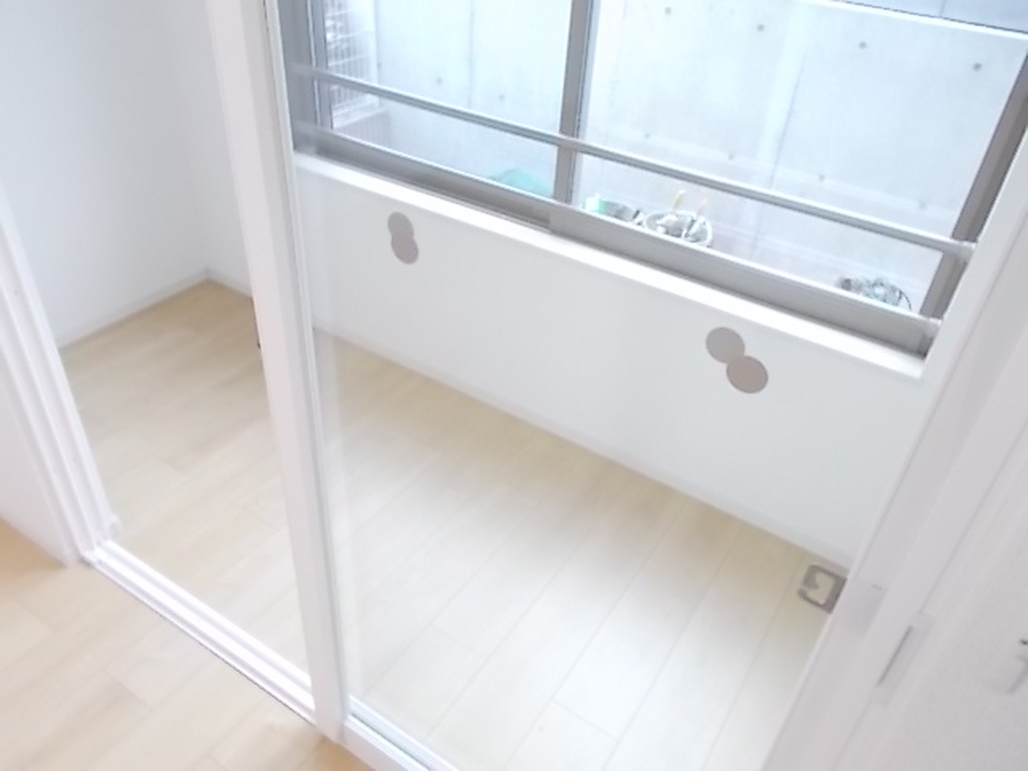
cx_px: 514
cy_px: 386
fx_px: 772
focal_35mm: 26
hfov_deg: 67.3
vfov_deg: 53.1
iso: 200
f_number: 3.2
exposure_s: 1/15
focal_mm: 4.6
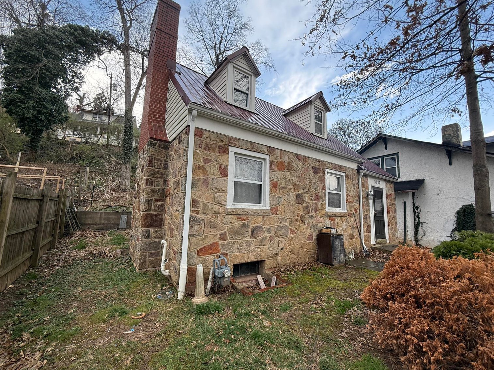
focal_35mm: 14
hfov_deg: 102.1
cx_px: 247
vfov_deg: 85.7
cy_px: 185
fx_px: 200
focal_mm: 2.22
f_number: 2.2
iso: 64
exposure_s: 1/279
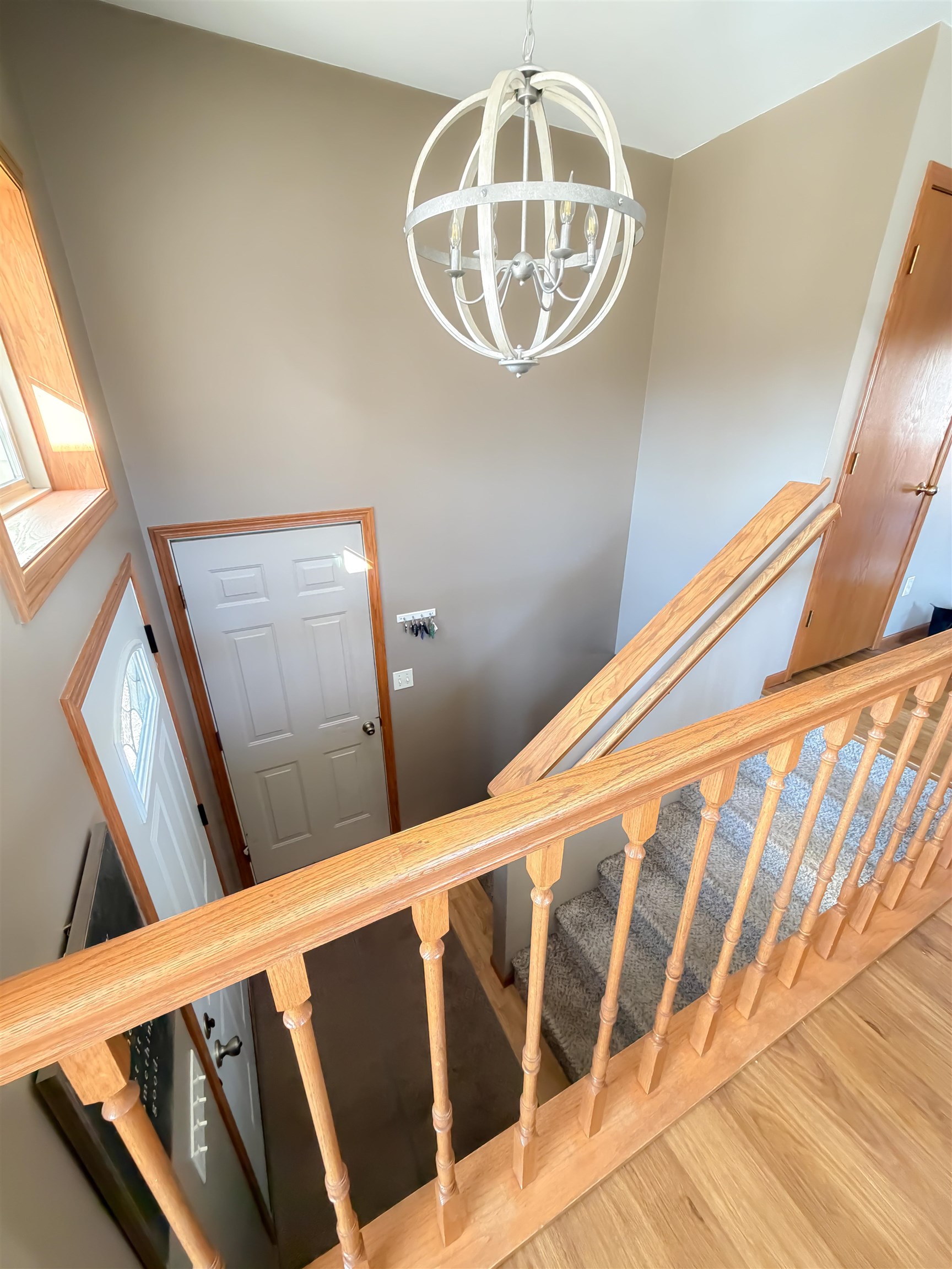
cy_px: 634
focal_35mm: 14
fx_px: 513
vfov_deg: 102.1
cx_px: 476
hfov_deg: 85.7
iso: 640
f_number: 2.2
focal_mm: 2.22
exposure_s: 1/60
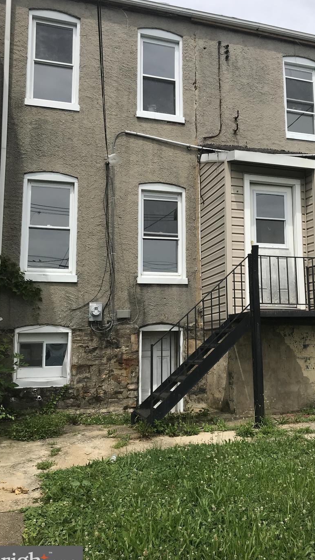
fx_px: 505
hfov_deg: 34.3
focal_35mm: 34
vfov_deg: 58.0
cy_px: 267
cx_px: 215
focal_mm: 3.99
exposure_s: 1/2740
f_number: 1.8
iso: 20
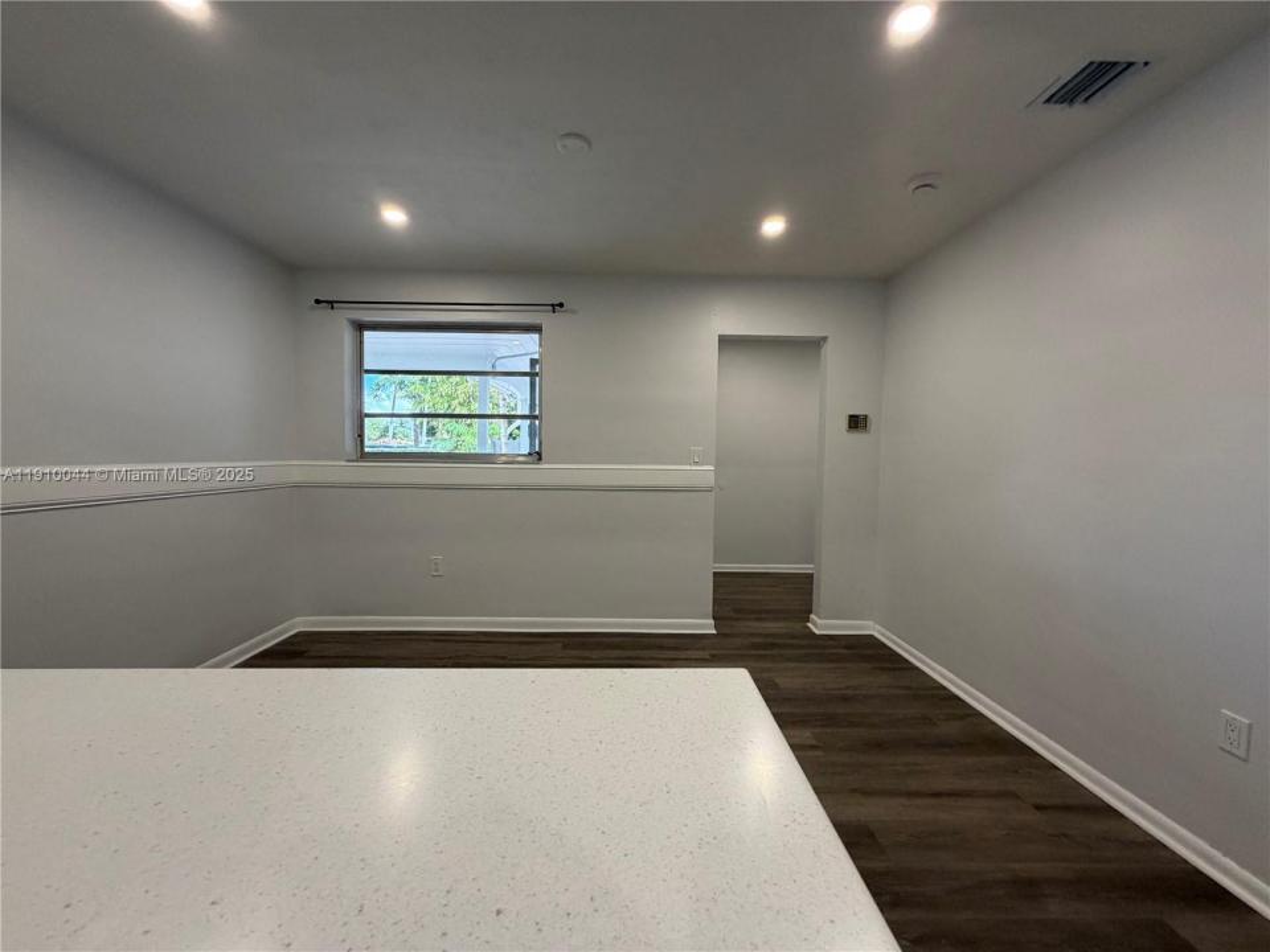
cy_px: 476
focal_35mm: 14
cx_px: 635
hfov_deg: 102.1
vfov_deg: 85.7
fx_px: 514
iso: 250
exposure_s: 1/121
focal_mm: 2.22
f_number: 2.2
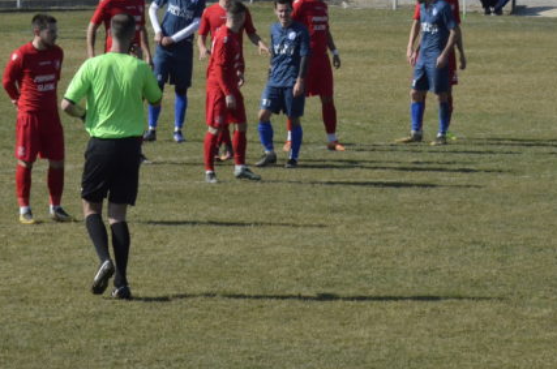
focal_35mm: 313
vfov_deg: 4.4
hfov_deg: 6.6
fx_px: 4834
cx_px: 449
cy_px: 149
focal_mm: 116
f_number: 14
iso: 3200
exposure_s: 1/3200
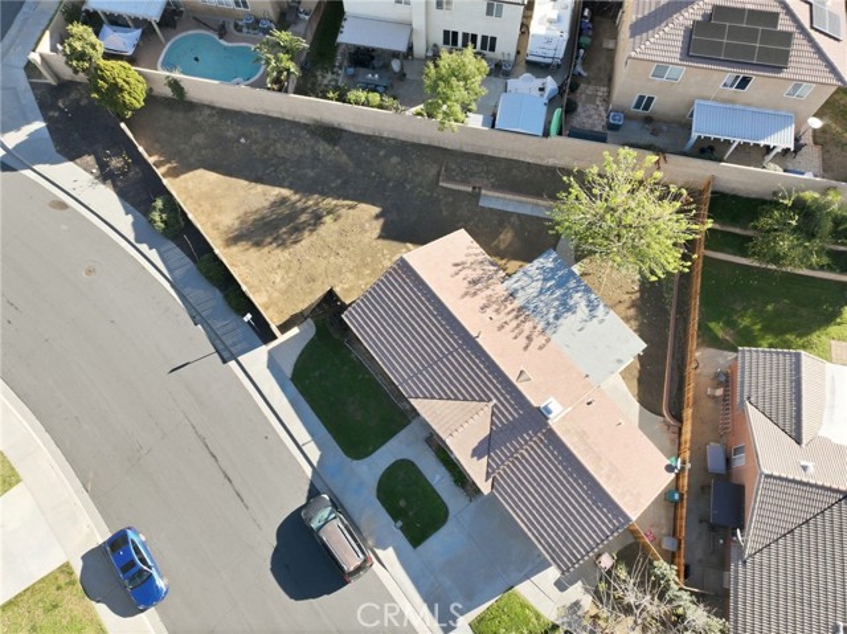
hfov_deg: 71.6
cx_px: 424
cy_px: 317
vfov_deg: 56.8
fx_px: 587
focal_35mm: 24
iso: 140
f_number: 2.8
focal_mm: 12.3
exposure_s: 1/200
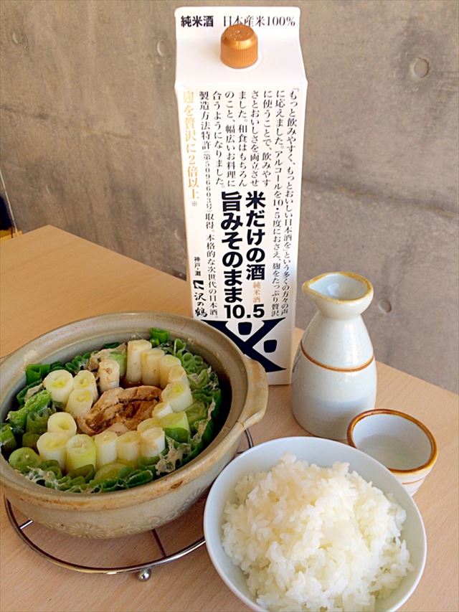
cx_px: 230
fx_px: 513
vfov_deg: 61.7
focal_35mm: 29
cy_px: 306
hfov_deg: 48.2
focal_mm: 4.15
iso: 50
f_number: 2.2
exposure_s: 1/120
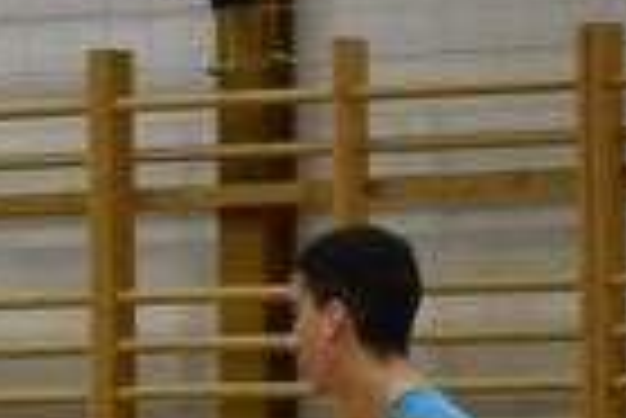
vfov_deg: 2.9
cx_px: -423
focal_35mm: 470
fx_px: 8181
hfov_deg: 4.3
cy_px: 647
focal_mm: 70
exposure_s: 1/125
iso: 900
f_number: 4.5
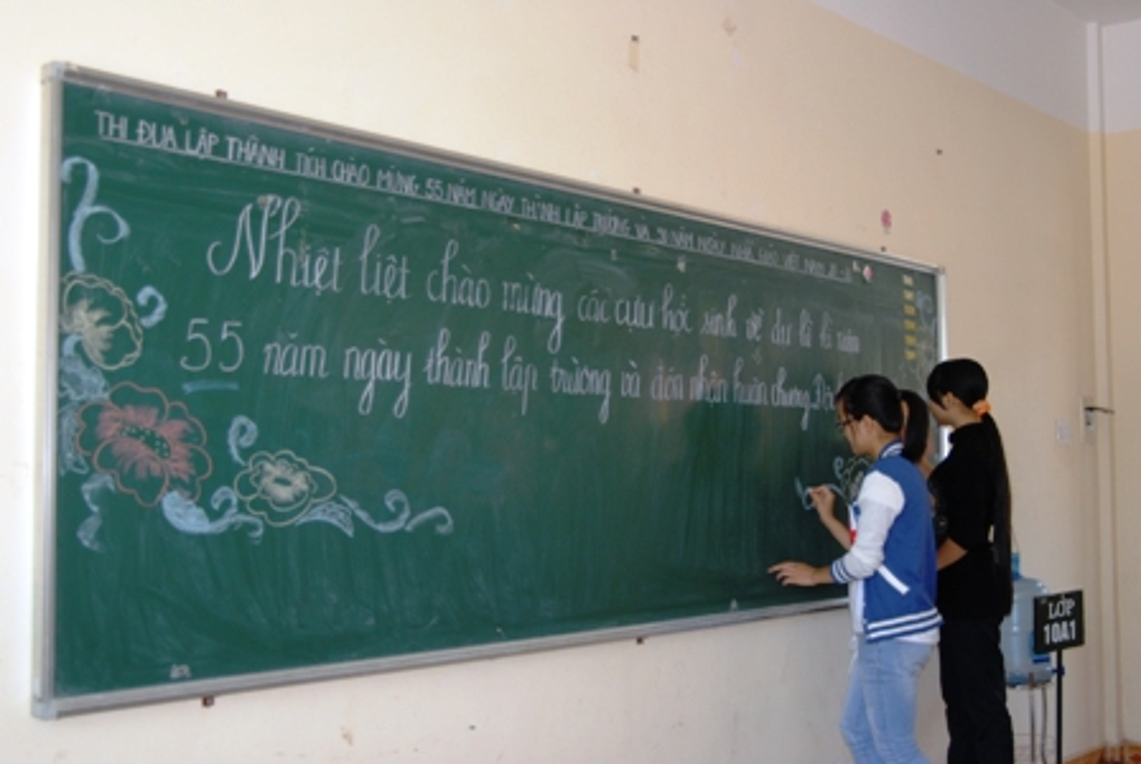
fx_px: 1380
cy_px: 382
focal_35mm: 44
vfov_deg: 30.9
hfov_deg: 44.9
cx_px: 570
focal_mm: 29
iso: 320
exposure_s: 1/100
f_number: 3.8
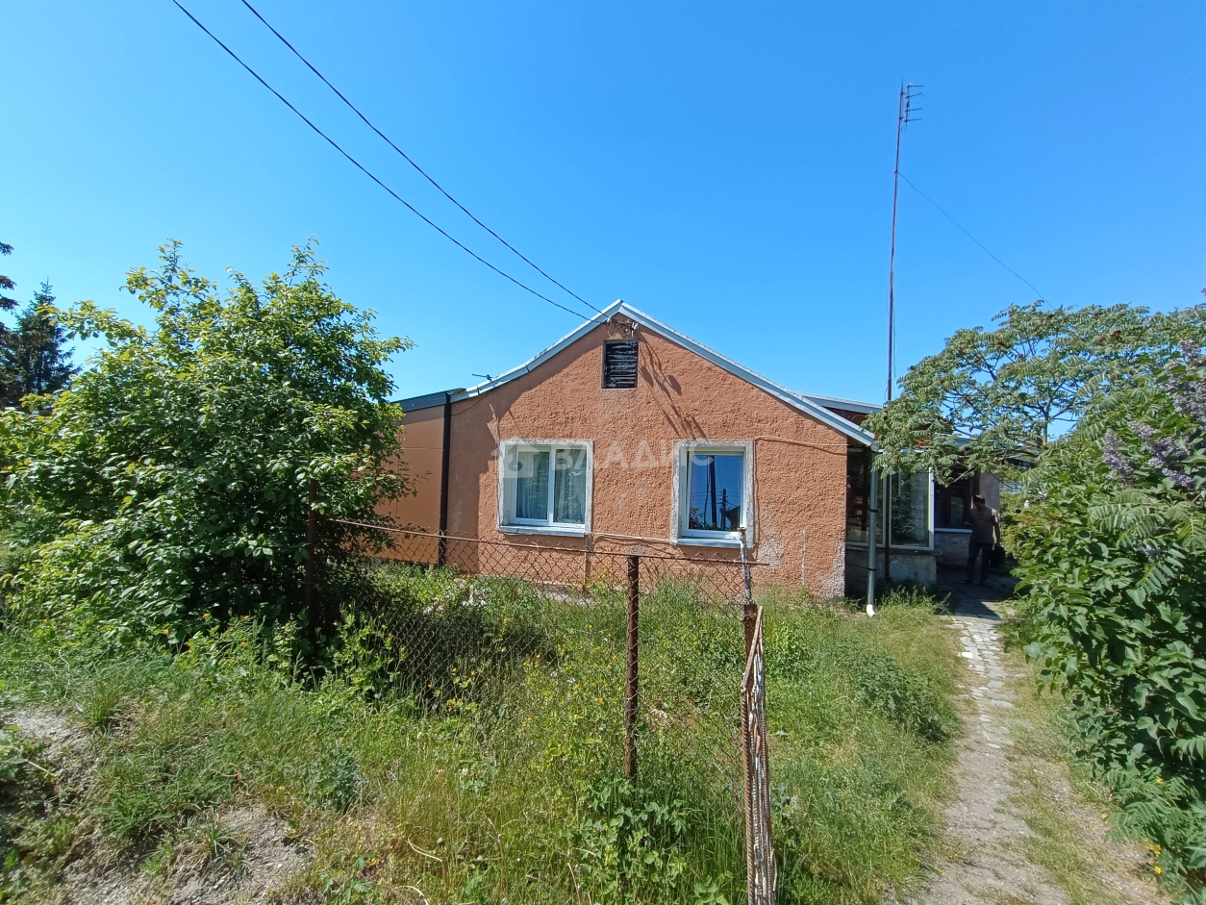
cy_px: 452
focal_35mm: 16
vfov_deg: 78.1
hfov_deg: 94.5
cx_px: 603
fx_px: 558
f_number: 2.2
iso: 53
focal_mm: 1.66
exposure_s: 1/816
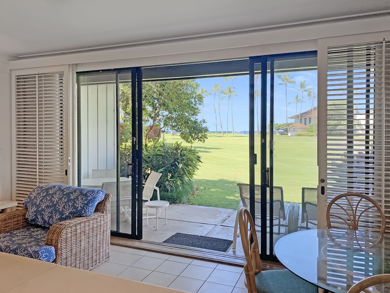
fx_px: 293
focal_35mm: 26
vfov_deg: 53.1
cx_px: 195
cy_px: 146
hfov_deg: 67.3
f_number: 1.8
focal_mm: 4.25
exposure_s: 1/195
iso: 25
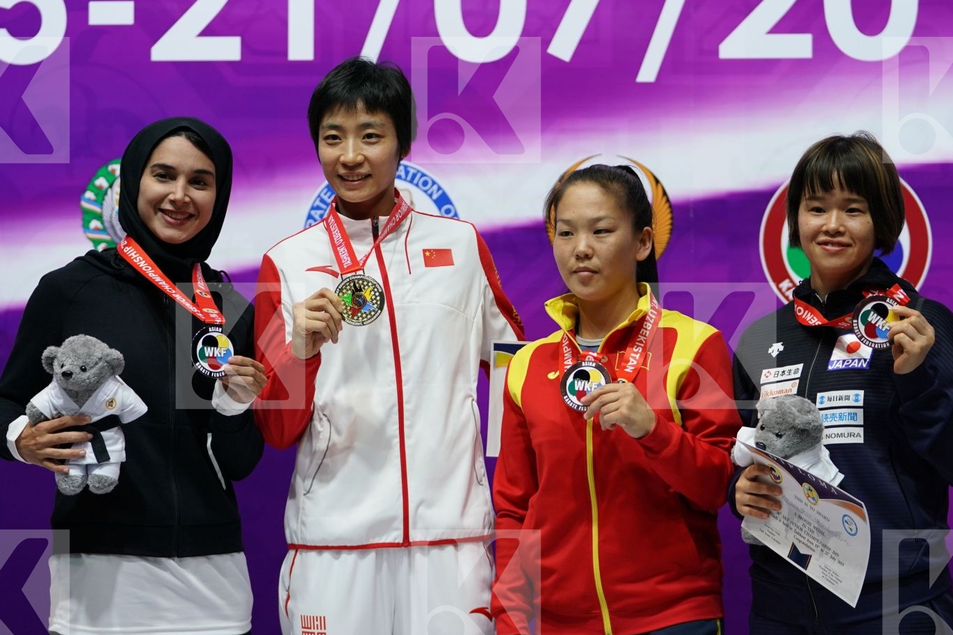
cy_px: 346
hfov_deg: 14.0
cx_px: 476
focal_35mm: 147
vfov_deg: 9.3
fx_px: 3891
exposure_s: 1/250
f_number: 2.8
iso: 500
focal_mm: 112
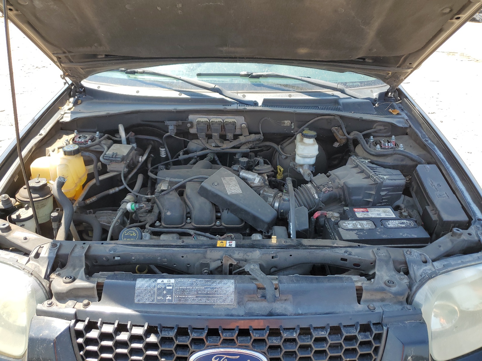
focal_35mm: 26
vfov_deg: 53.1
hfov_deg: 67.3
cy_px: 180
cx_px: 241
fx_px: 362
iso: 50
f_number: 1.5
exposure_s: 1/625
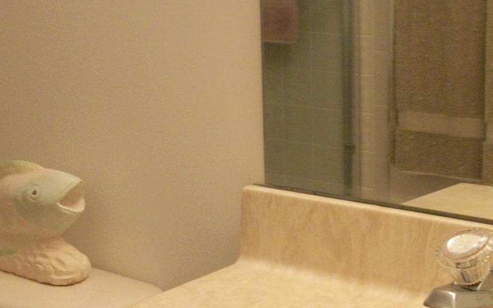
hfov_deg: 24.9
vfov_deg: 15.7
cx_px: 296
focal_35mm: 83
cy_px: 195
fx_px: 1115
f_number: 2.9
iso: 160
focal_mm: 5.7
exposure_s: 1/15
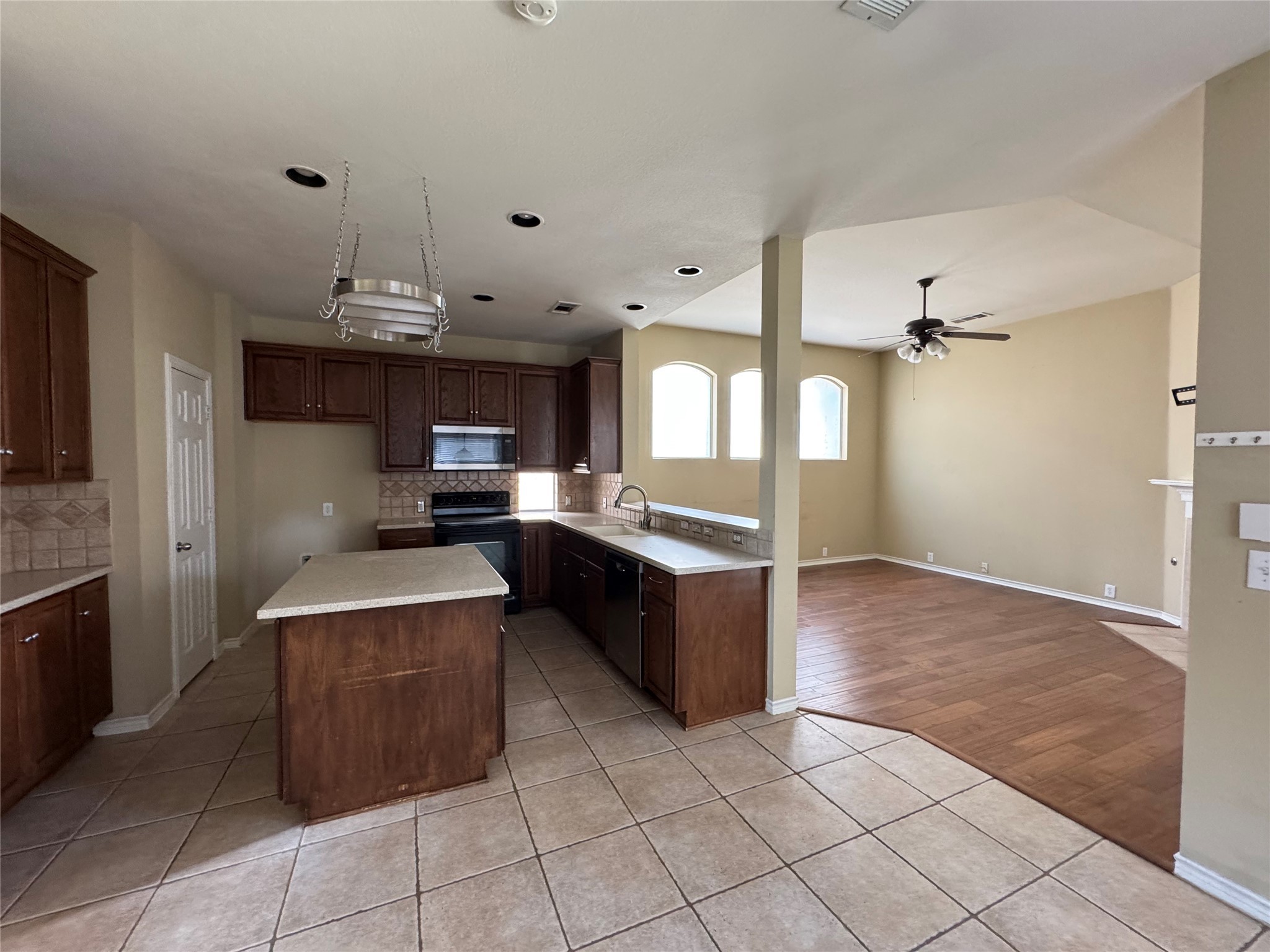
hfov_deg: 102.1
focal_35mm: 14
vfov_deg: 85.7
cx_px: 635
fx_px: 514
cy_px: 476
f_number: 2.2
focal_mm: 2.22
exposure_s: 1/79
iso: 320
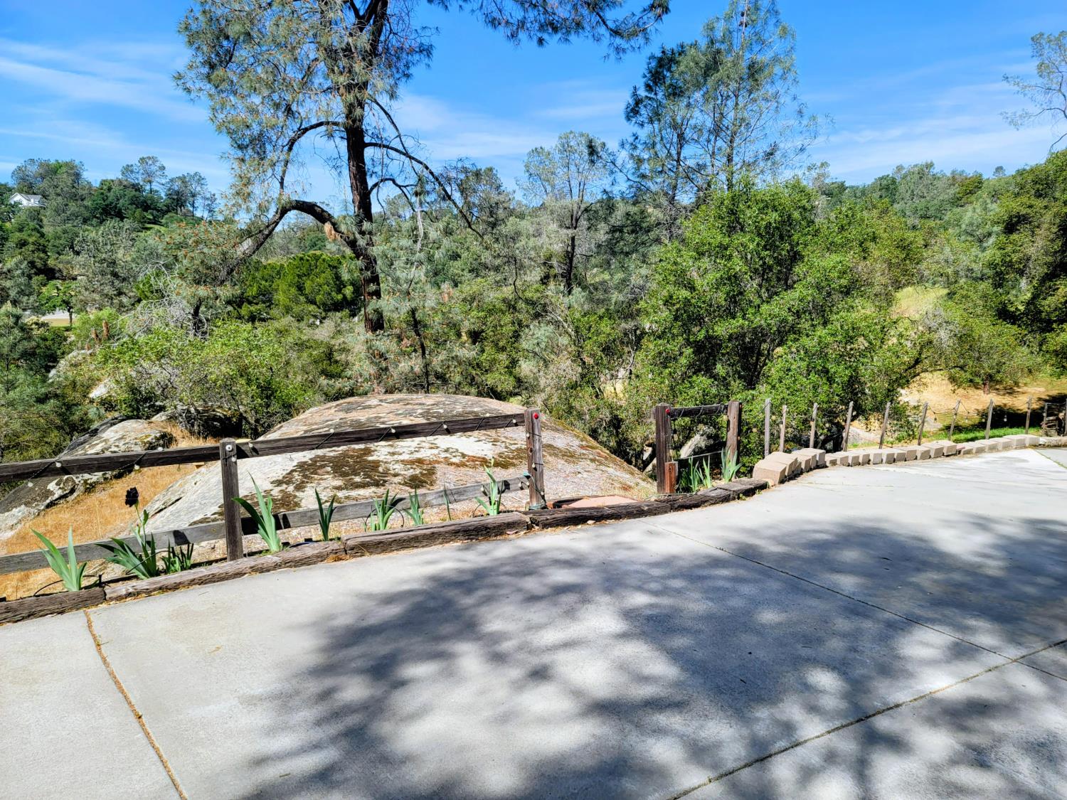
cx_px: 534
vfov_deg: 54.9
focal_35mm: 25
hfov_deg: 69.4
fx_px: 771
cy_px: 400
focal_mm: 7
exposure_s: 1/732
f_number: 1.8
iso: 20
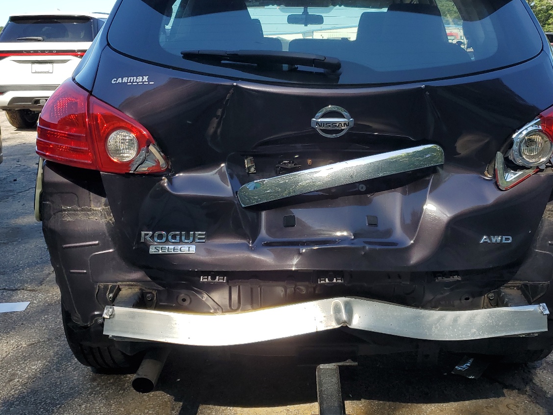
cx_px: 314
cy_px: 169
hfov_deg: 50.0
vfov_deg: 38.5
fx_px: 591
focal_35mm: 37
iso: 50
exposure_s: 1/1250
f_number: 1.5
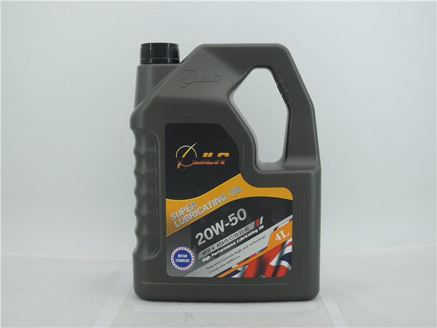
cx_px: 218
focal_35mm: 45
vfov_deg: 32.2
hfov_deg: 42.1
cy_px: 164
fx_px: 568
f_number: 3.7
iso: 80
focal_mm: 9.6
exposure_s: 1/200
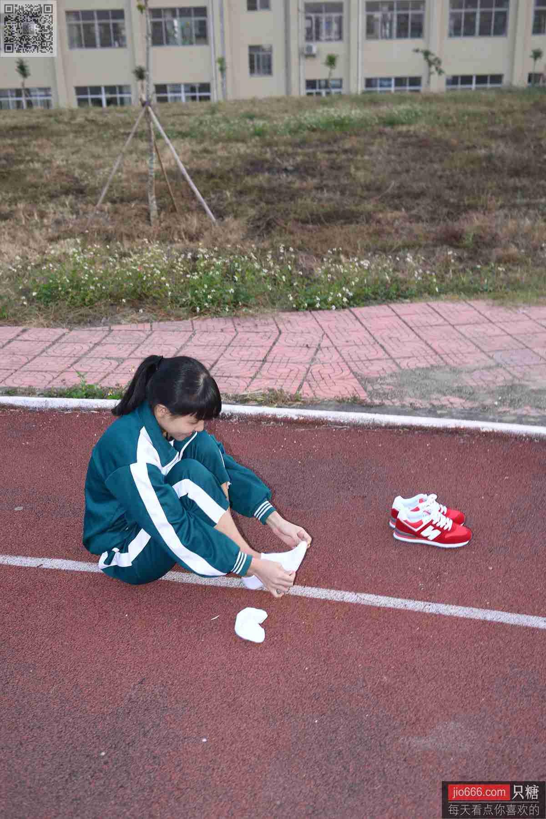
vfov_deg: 54.4
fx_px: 796
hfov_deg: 37.9
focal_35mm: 35
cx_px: 273
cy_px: 410
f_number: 5.6
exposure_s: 1/60
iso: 320
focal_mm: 35
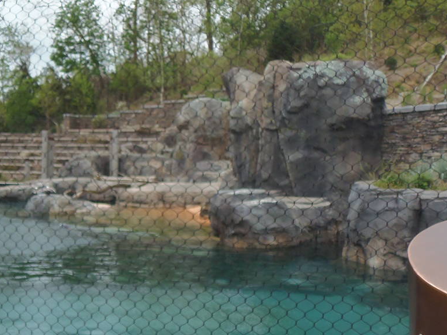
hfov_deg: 37.4
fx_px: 646
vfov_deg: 29.1
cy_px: 186
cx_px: 118
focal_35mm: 50
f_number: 2.9
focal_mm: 4.3
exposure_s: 1/320
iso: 64
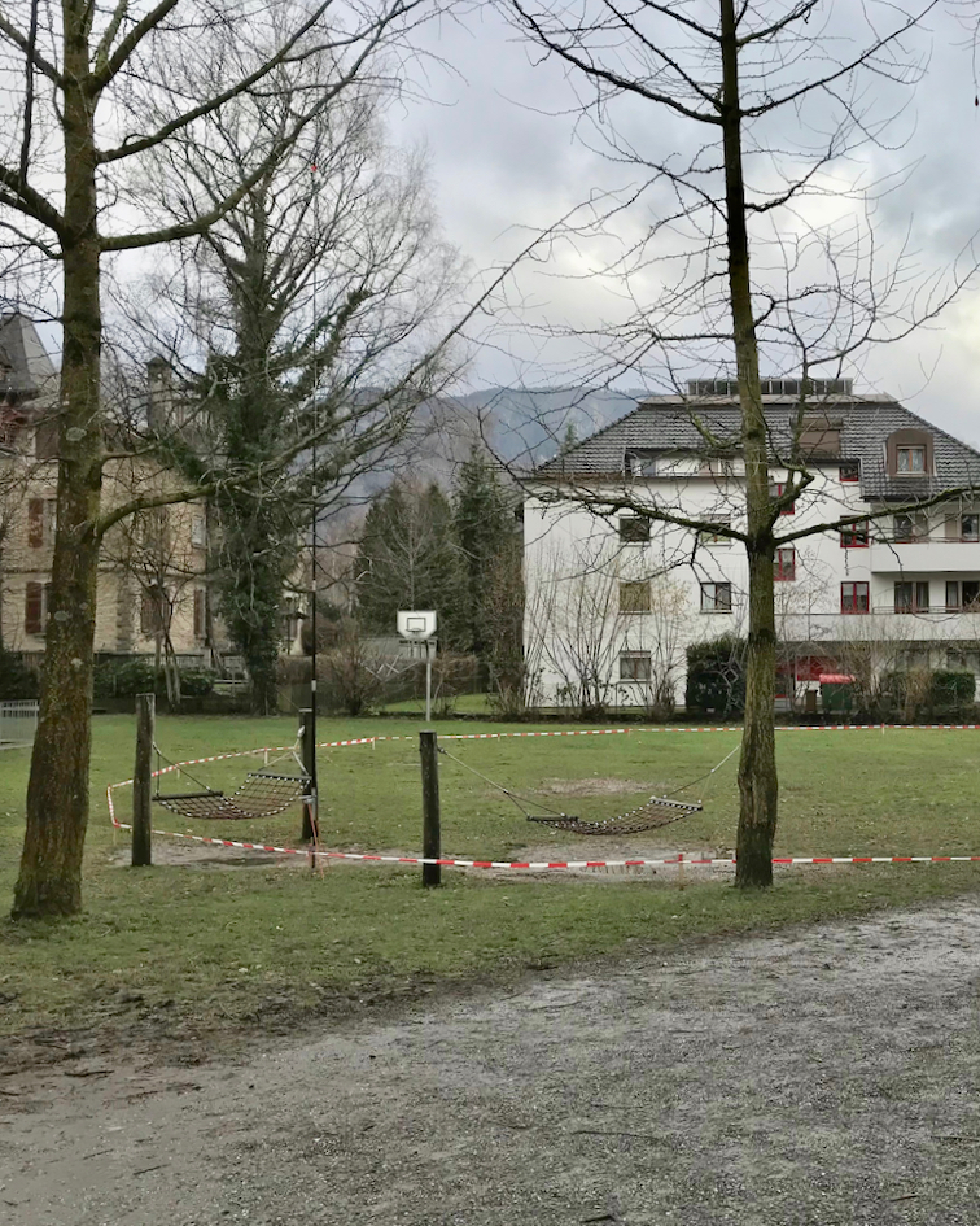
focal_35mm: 37
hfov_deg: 38.2
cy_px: 615
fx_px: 1341
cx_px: 822
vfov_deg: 49.1
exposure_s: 1/939
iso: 20
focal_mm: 3.99
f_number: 1.8
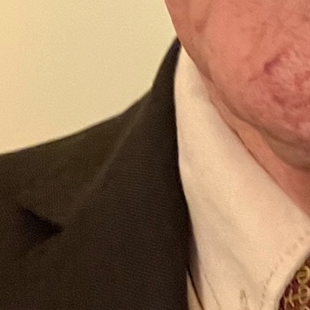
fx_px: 1216
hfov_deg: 14.1
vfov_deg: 13.3
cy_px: -218
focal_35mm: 120
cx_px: 364
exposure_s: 1/30
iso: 640
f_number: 2.2
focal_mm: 2.87
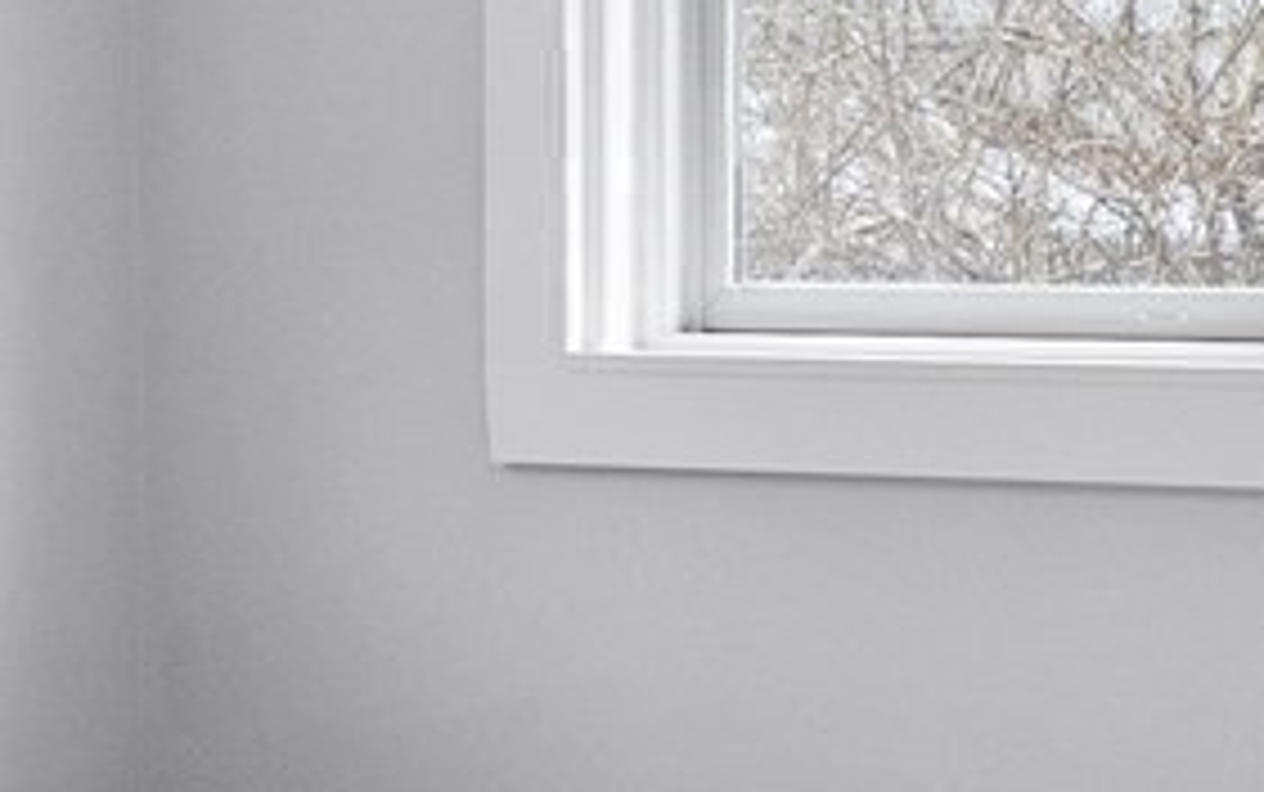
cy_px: 608
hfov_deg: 20.0
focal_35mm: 104
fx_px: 3585
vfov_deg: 12.6
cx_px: 504
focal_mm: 14
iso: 640
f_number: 5.6
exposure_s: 1/80
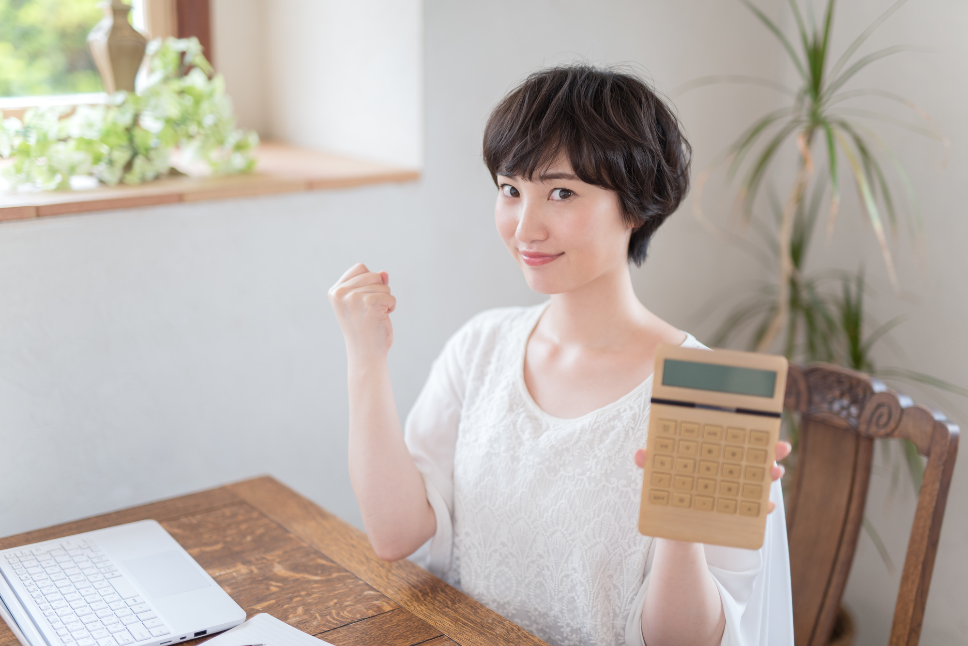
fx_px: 1345
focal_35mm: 50
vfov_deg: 27.0
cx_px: 484
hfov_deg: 39.6
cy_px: 323
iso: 200
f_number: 1.4
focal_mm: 50
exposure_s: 1/400
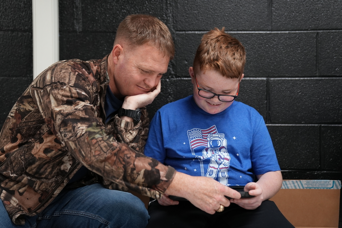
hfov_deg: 43.6
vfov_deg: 29.9
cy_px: 114
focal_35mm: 45
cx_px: 171
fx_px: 428
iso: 2500
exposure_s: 1/200
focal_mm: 45
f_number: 2.8
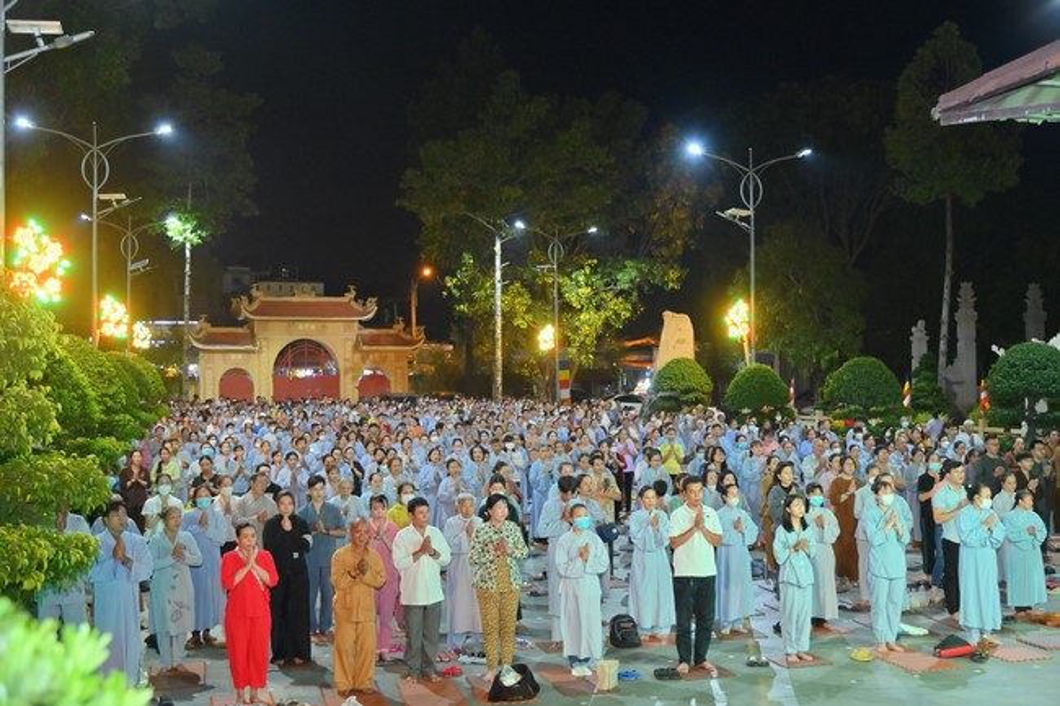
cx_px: 530
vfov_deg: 30.5
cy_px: 353
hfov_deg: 44.5
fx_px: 1295
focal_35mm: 44
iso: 4000
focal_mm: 44
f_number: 4
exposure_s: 1/125
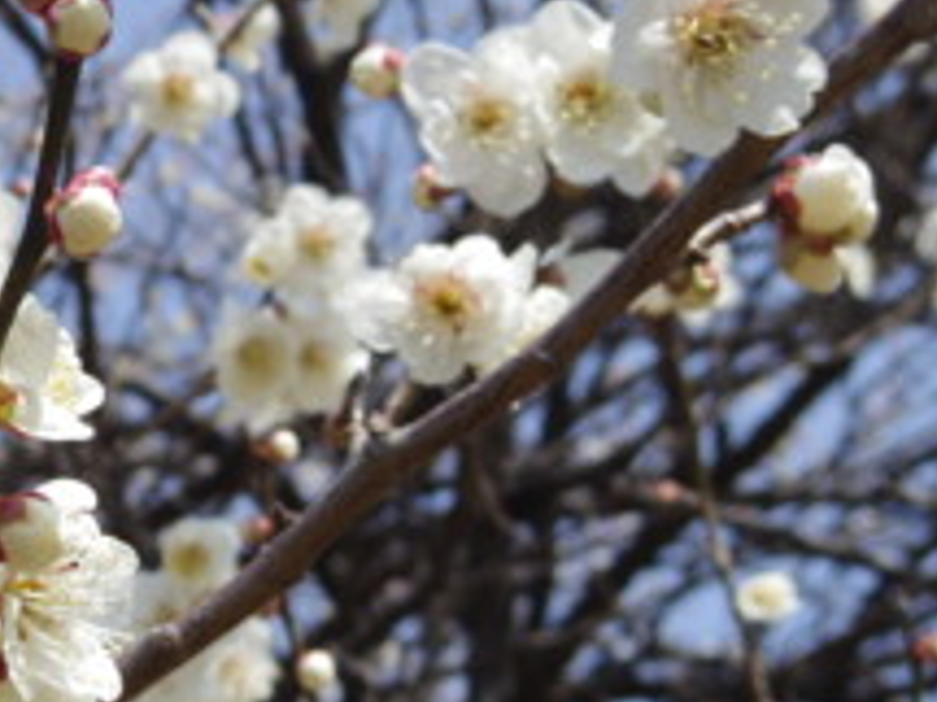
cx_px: -231
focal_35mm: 131
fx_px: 3544
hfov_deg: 14.5
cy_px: 541
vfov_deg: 11.3
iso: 125
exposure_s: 1/1250
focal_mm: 8.5
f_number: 3.5
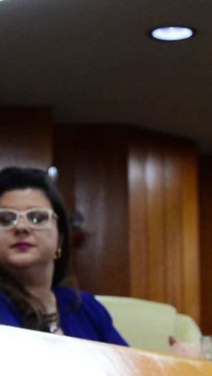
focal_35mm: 199
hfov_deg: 5.8
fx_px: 1987
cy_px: 202
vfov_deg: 10.8
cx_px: -343
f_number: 4.5
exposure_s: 1/60
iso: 1600
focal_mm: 38
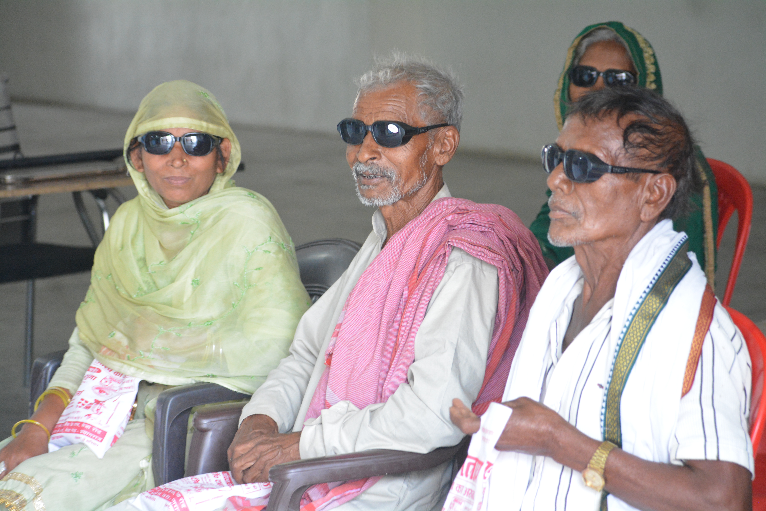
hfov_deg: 15.2
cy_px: 256
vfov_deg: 10.2
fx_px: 2873
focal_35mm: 135
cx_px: 383
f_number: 25
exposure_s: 1/40
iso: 2500
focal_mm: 90
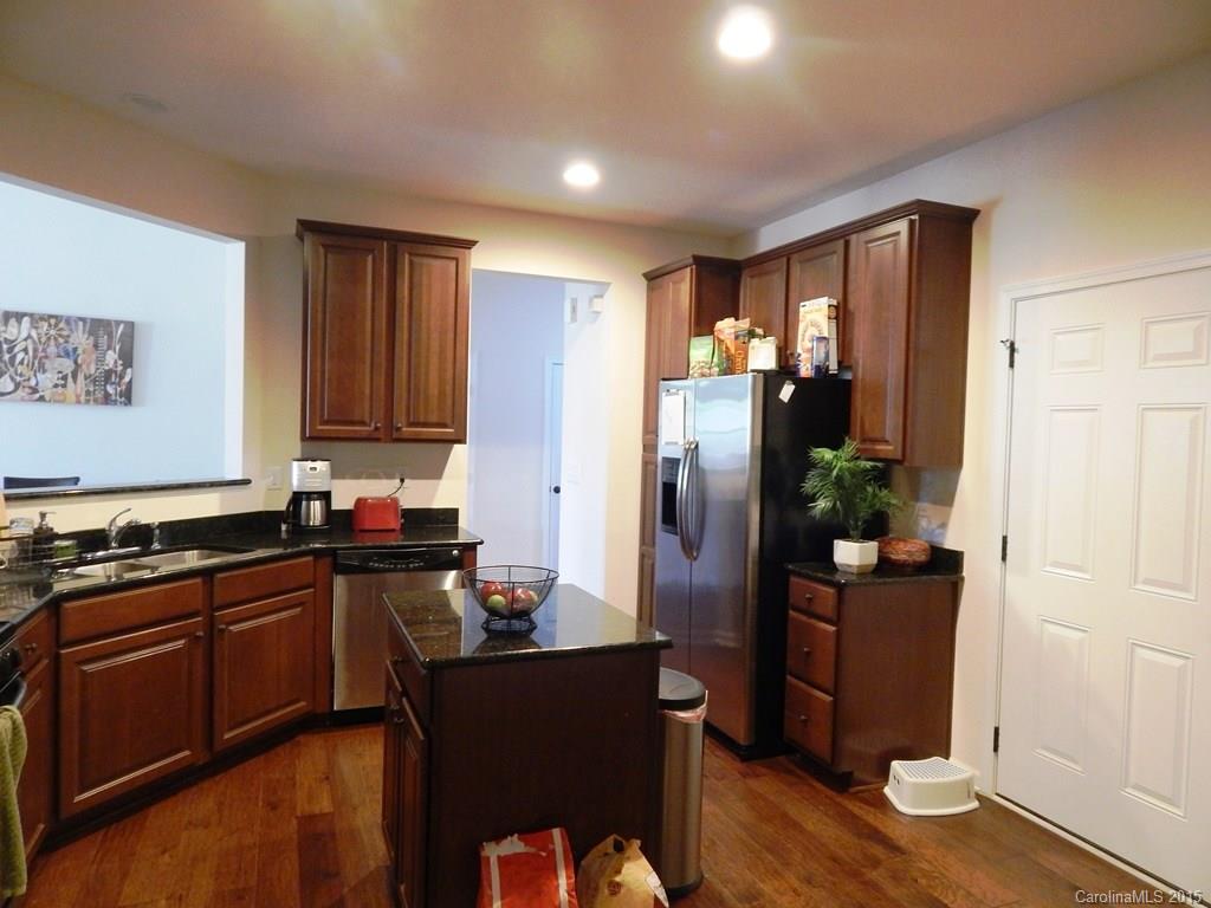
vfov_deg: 58.9
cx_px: 606
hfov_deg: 73.9
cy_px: 454
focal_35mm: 23
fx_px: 805
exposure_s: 1/10
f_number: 3
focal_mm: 4
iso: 400
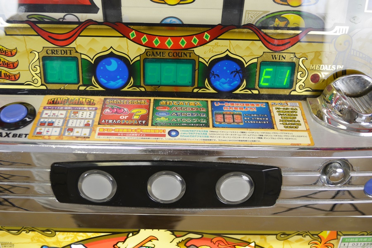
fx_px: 372
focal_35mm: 36
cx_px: 186
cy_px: 124
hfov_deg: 53.1
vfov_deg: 36.9
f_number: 4
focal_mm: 24
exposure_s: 1/80
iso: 400
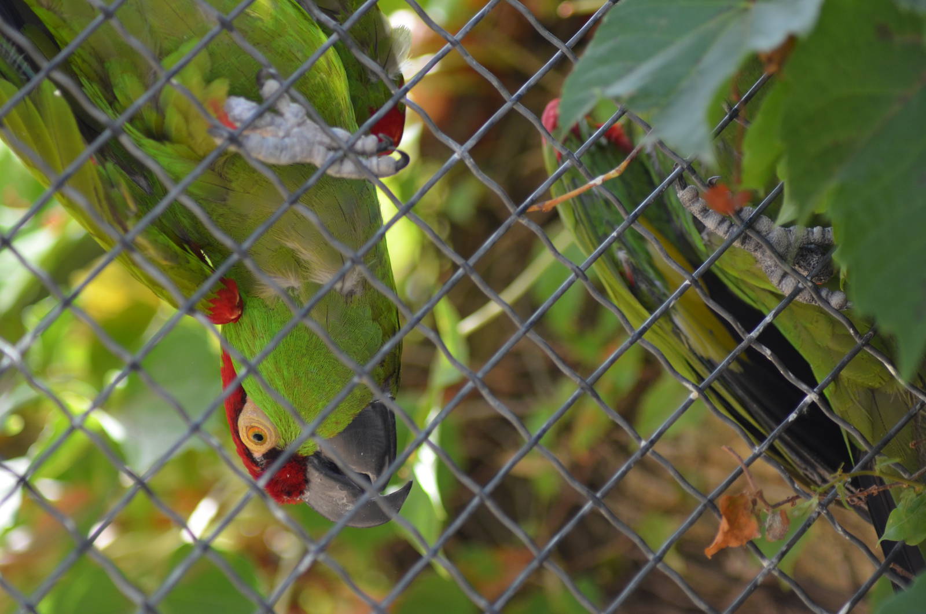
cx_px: 463
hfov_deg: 11.0
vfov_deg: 7.3
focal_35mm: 188
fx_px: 4813
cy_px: 307
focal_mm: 125
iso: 400
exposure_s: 1/320
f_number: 4.5
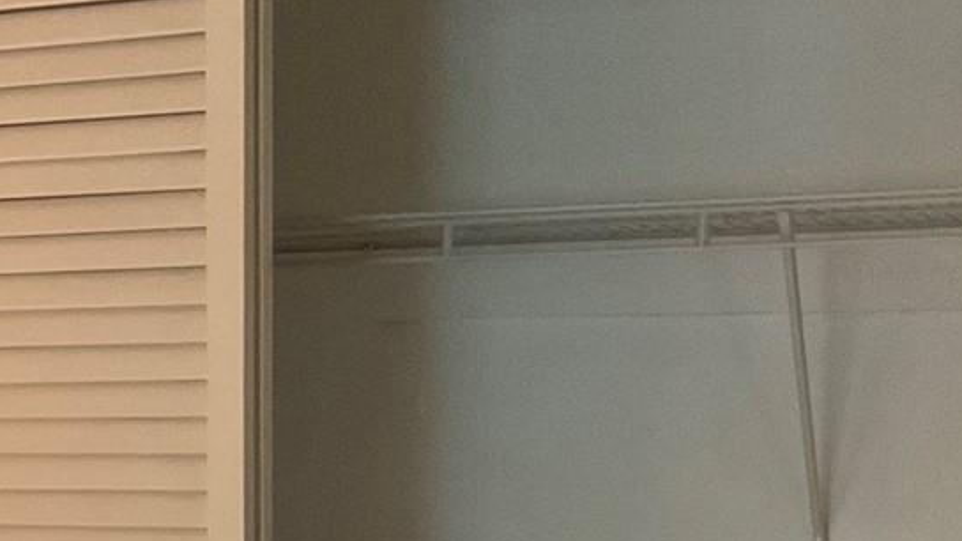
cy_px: 820
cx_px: 223
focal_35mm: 93
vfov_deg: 12.4
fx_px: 2372
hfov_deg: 22.7
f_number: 1.8
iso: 320
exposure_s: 1/40
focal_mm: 3
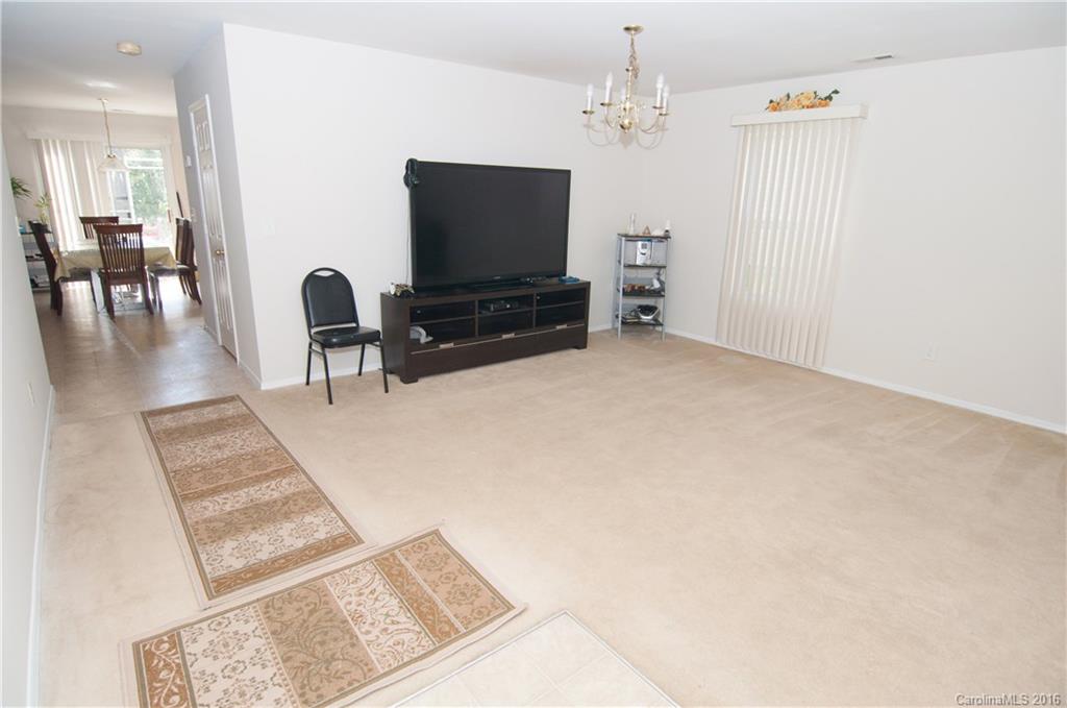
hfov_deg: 90.1
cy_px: 354
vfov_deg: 67.2
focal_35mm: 18
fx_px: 533
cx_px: 534
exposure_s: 1/125
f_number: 5.6
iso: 640
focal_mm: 12
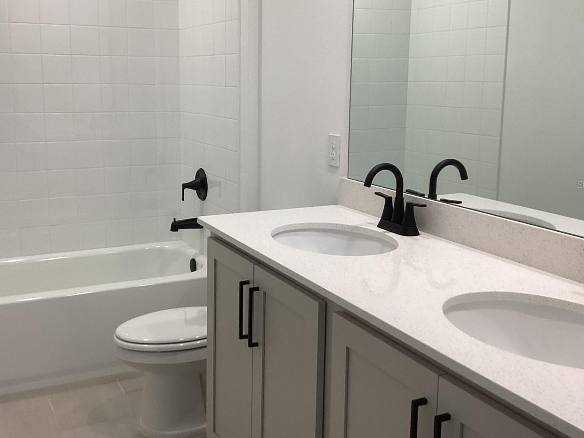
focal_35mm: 40
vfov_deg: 35.9
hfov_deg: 46.6
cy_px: 184
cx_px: 245
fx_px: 675
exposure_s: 1/60
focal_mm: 3.3
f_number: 2.4
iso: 64
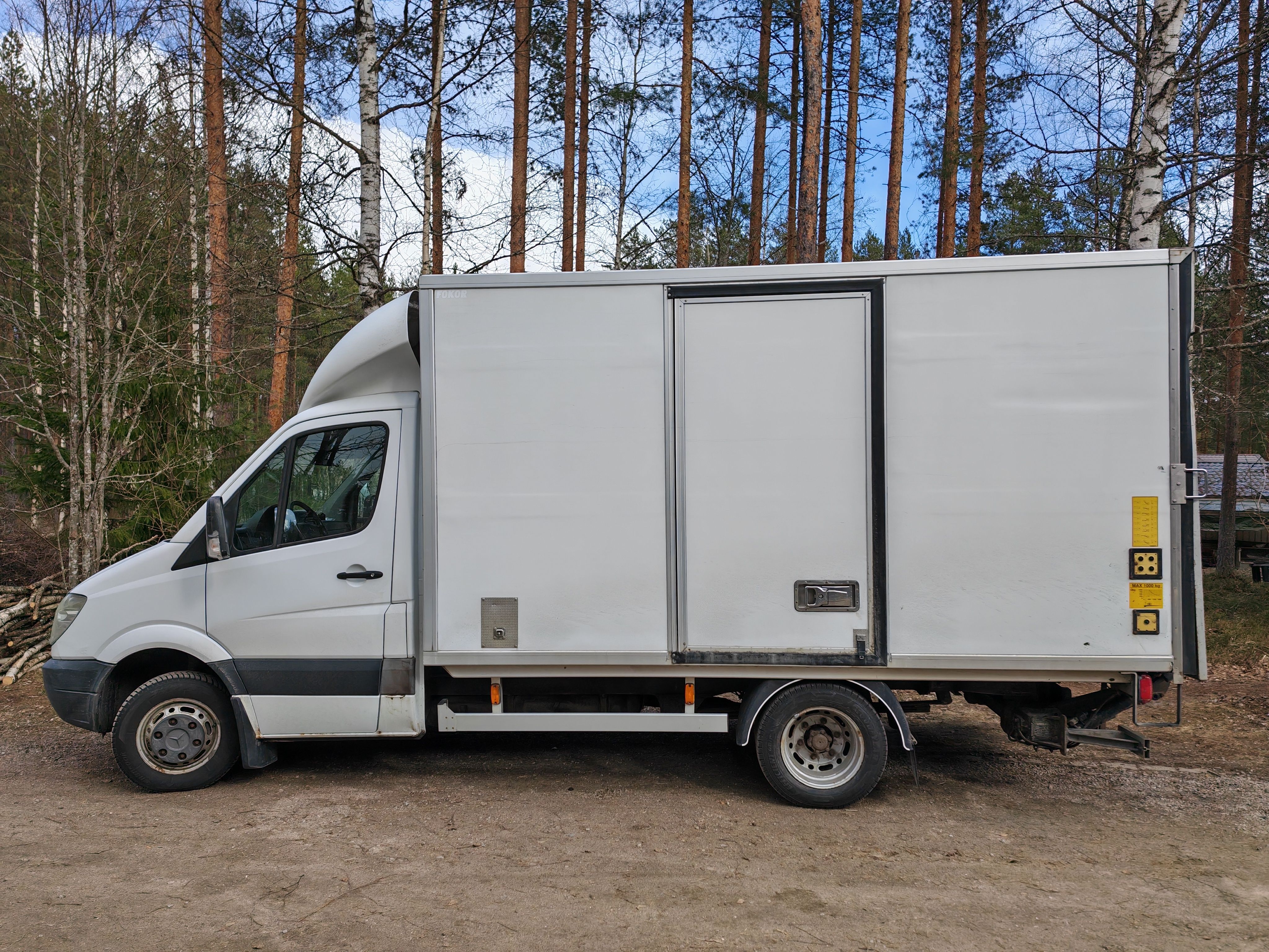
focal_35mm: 26
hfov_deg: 67.3
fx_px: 953
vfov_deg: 53.1
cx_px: 634
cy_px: 476
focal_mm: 5.4
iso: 50
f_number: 1.6
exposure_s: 1/1500
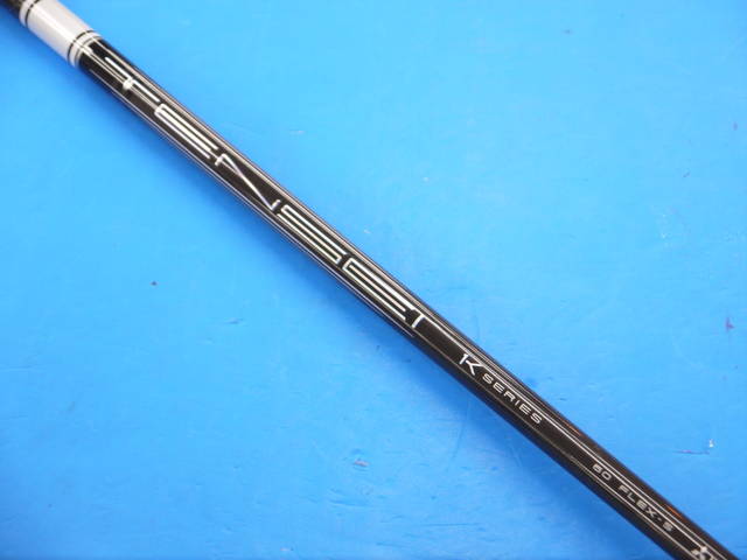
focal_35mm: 84
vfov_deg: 17.6
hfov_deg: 23.3
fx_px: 1813
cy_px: 280
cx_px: 374
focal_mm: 42
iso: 640
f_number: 5.6
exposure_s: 1/80
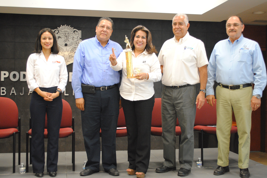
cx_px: 134
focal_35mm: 48
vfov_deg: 28.2
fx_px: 356
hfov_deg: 41.1
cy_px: 89
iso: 800
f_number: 4.8
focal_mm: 32
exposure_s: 1/30
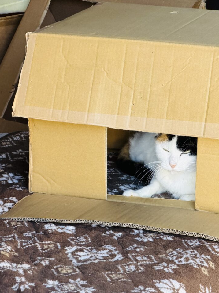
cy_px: 147
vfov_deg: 14.7
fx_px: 1131
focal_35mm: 134
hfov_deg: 11.0
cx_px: 189
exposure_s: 1/121
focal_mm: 16.89
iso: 160
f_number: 2.8
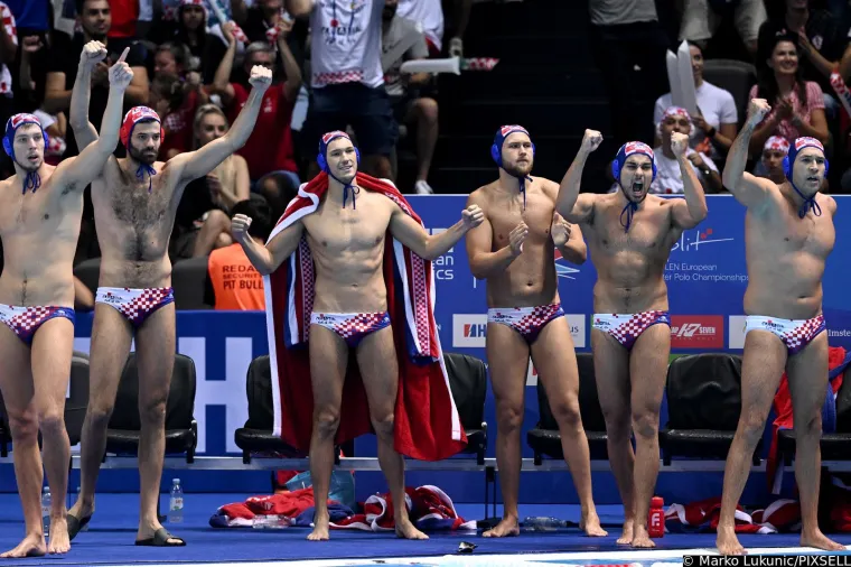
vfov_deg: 3.4
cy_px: 284
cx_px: 426
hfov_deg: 5.2
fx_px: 9451
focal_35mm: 400
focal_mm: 400
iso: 5000
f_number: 4
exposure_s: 1/1600
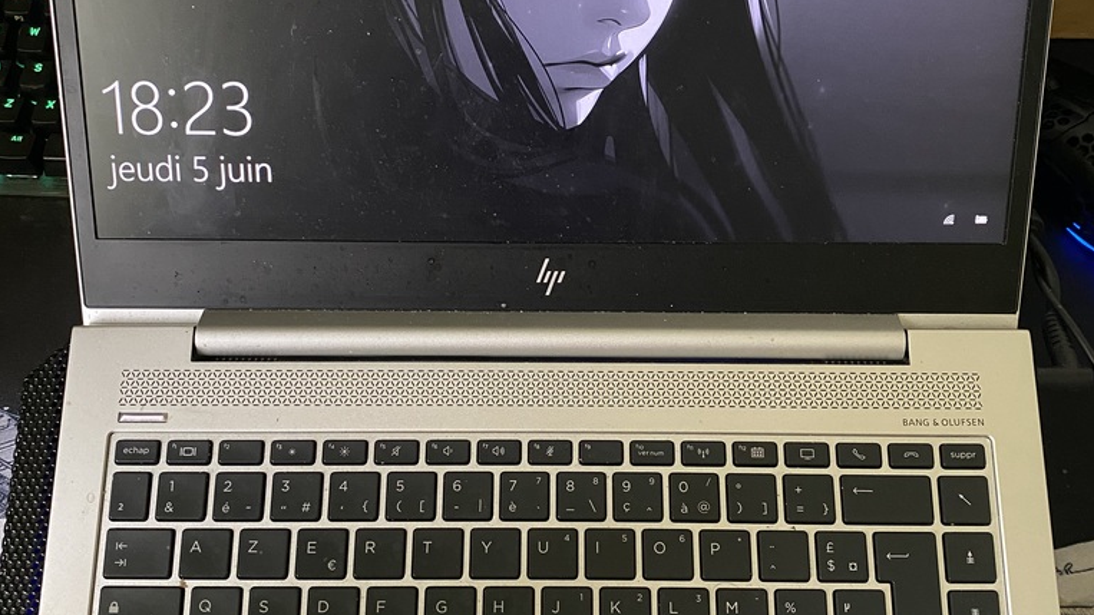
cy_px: 337
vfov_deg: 31.2
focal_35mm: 38
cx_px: 548
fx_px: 1102
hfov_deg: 52.8
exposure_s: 1/60
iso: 500
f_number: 1.8
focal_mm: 4.25
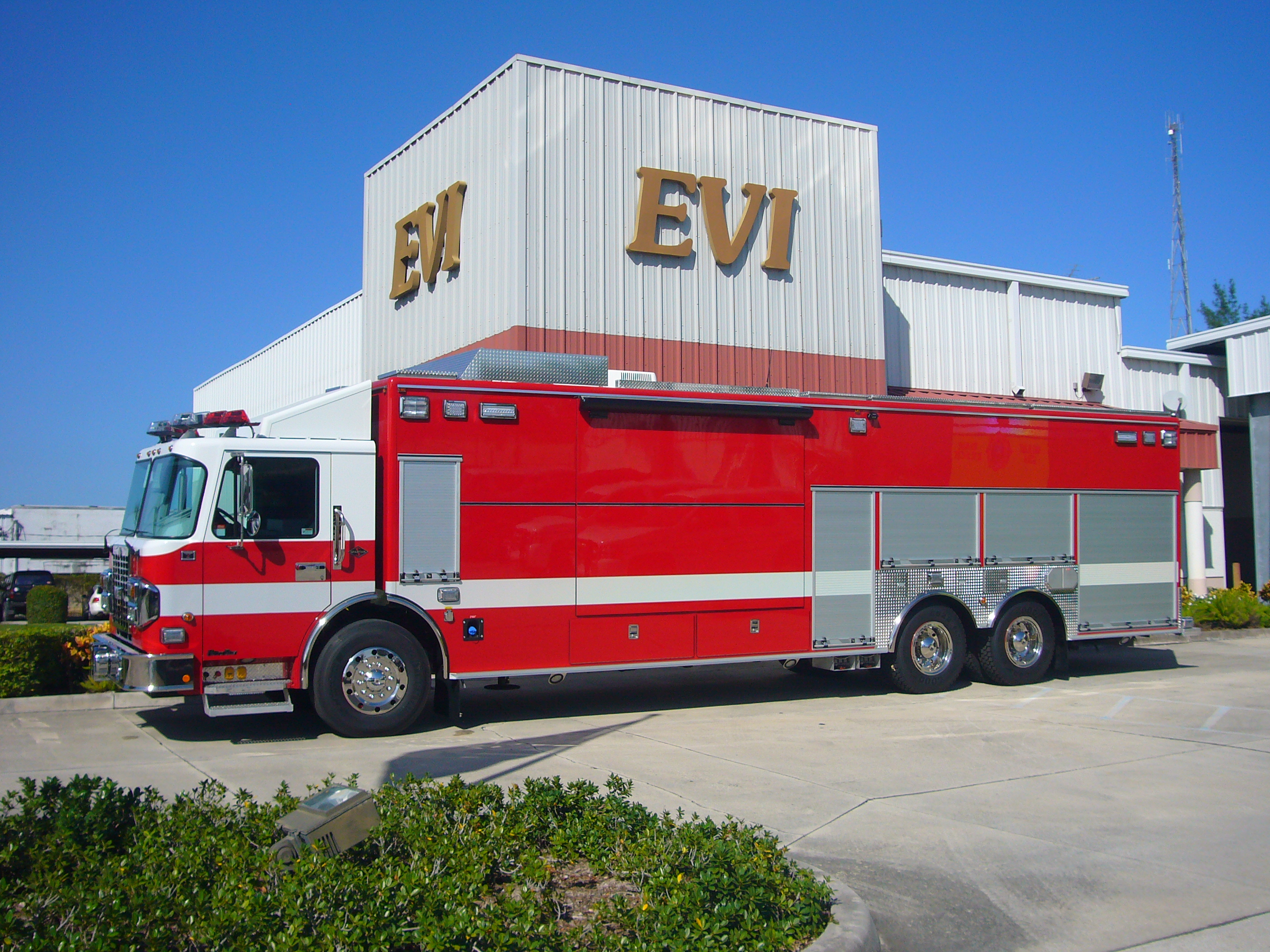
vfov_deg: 38.7
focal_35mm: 37
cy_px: 476
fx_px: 1357
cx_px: 635
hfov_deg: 50.1
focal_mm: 6.1
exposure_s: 1/500
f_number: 6.3
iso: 80
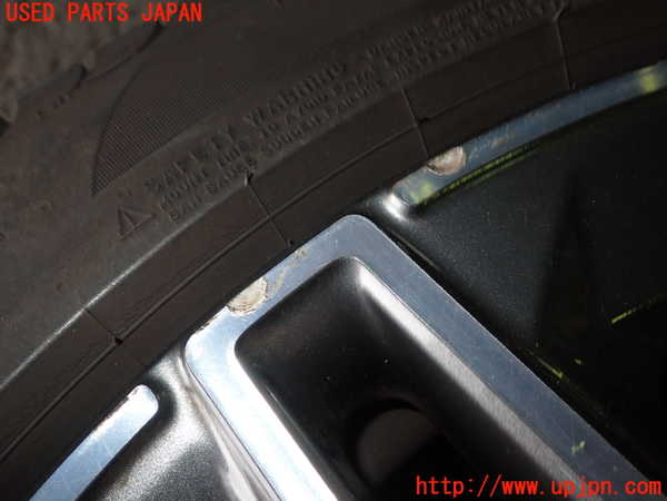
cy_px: 250
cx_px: 334
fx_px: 694
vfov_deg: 39.7
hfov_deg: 51.4
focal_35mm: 36
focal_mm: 6.37
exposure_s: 1/40
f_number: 7.1
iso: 200
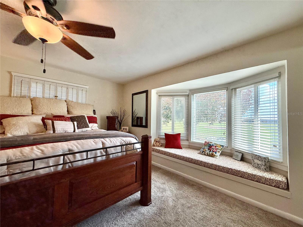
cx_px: 152
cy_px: 114
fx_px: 123
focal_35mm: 14
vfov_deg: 85.7
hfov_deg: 102.1
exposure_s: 1/145
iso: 50
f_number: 2.2
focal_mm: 2.22
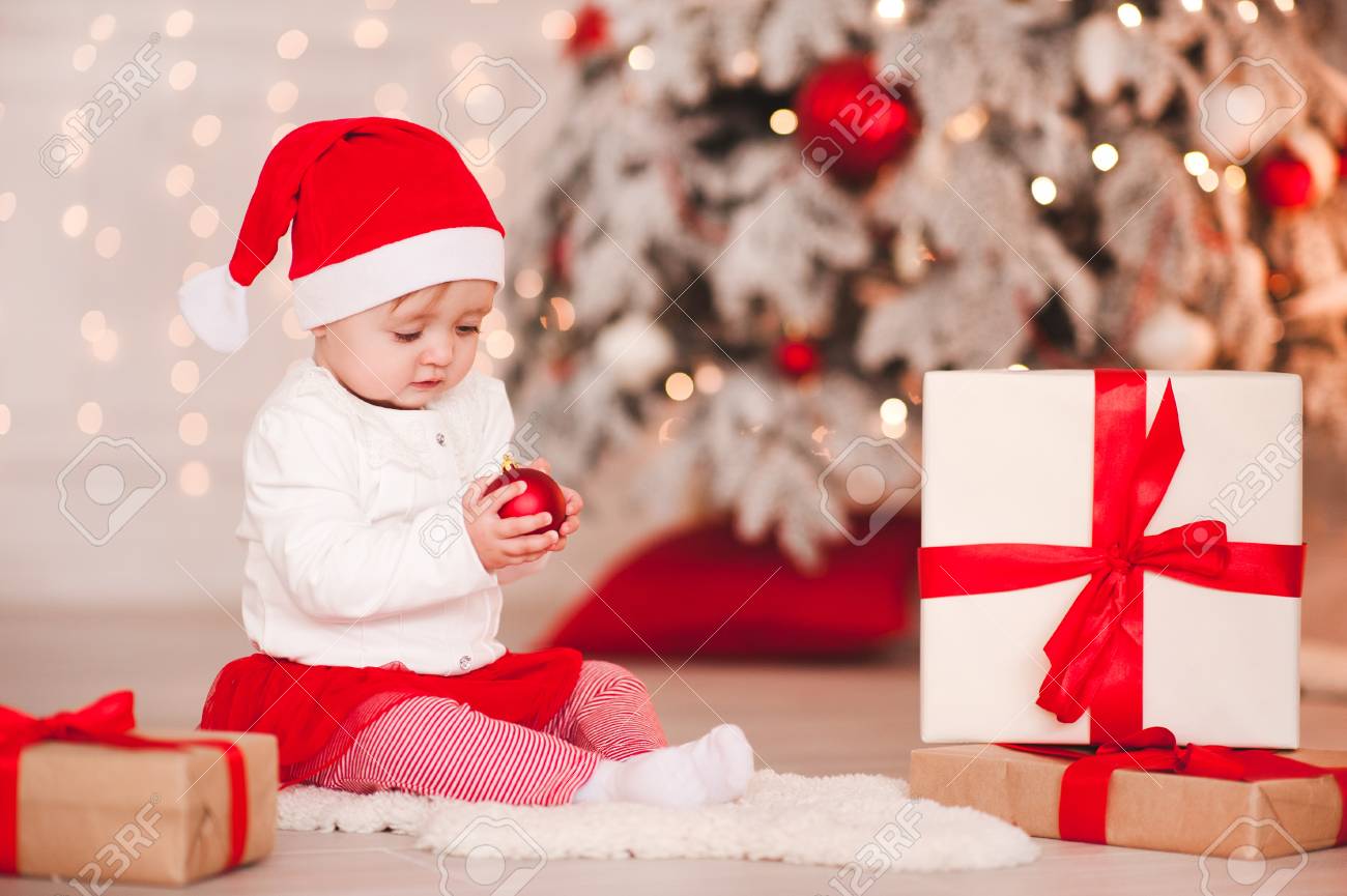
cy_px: 448
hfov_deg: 23.9
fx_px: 3178
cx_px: 674
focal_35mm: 85
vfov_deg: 16.1
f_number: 1.8
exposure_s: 1/320
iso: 500
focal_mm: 85
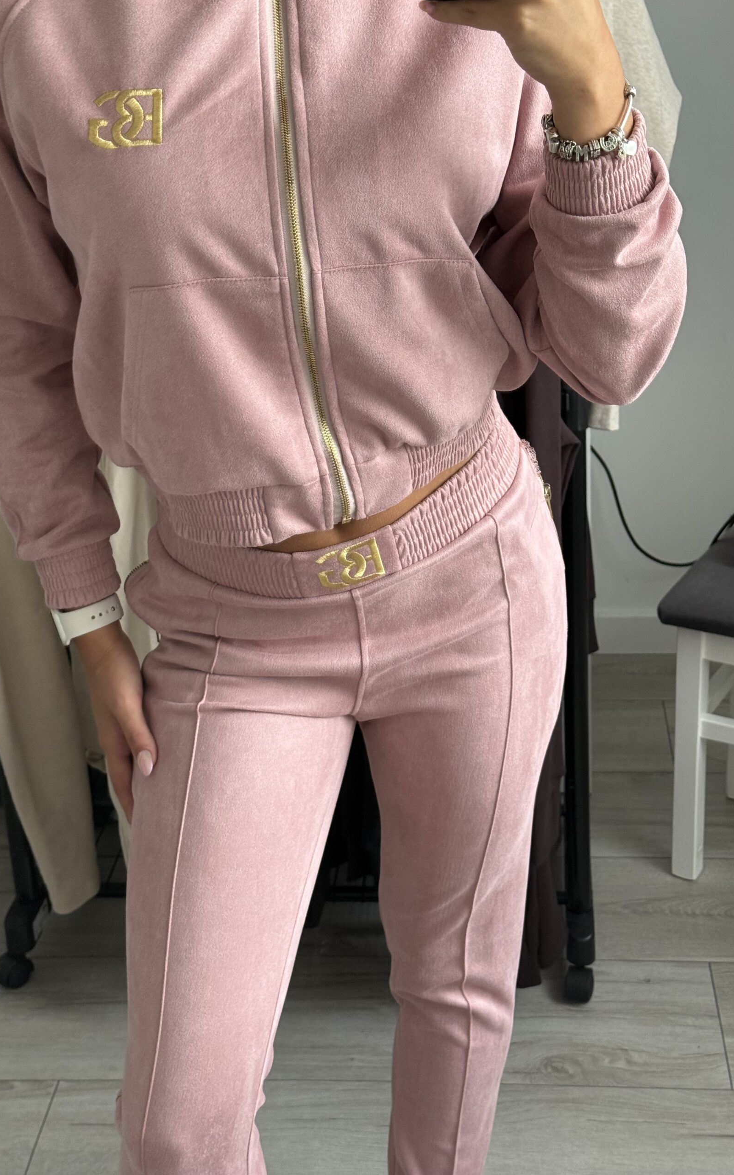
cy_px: 587
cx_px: 406
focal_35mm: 51
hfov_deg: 25.3
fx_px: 1633
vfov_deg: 39.6
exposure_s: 1/60
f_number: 1.78
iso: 160
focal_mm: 6.76
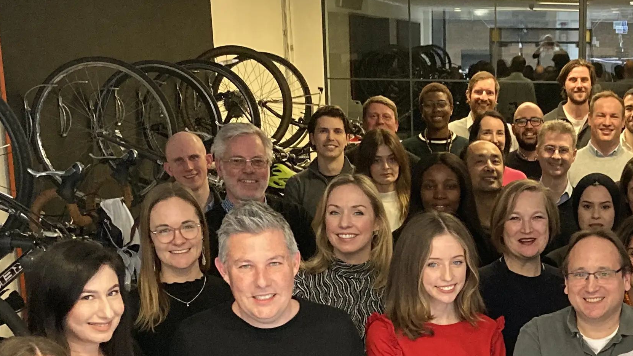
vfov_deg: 15.8
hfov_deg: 27.6
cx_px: 568
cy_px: 409
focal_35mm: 74
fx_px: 1242
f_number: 1.8
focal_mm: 3.99
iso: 320
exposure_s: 1/50
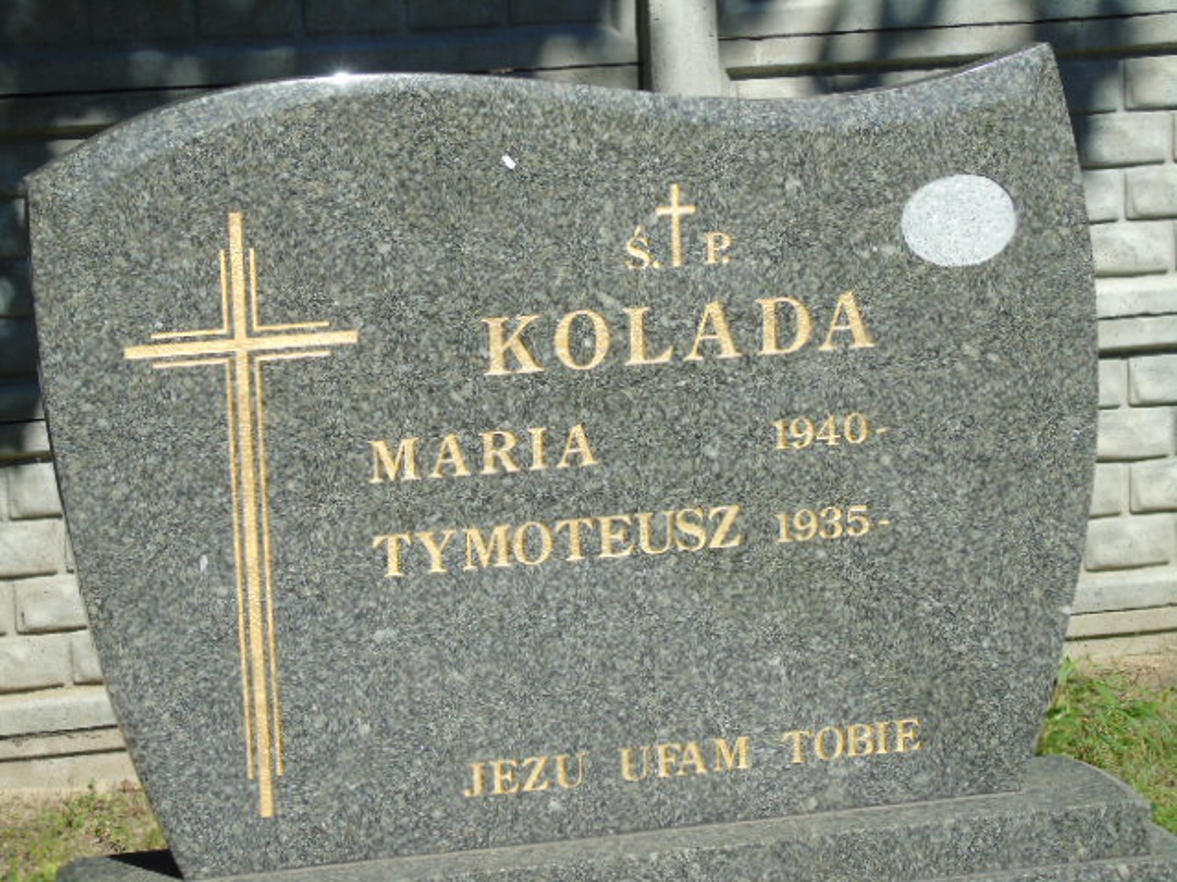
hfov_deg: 18.2
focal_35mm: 108
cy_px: 441
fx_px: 3672
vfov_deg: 13.7
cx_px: 588
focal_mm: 19
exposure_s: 1/500
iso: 80
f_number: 4.4
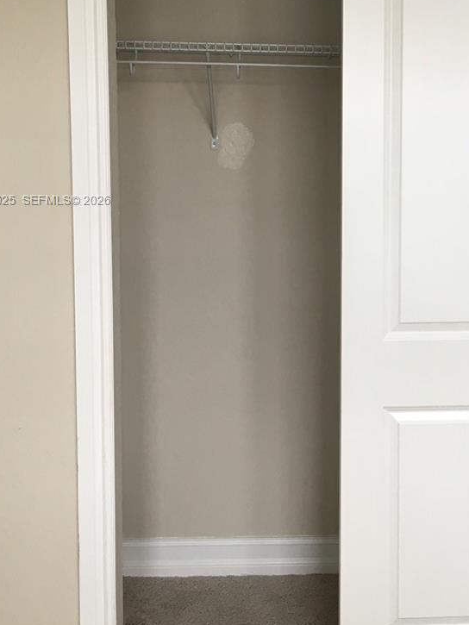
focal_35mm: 48
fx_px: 867
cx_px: 338
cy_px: 201
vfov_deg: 39.1
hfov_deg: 29.9
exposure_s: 1/30
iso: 25
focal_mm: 4.15
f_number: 2.2
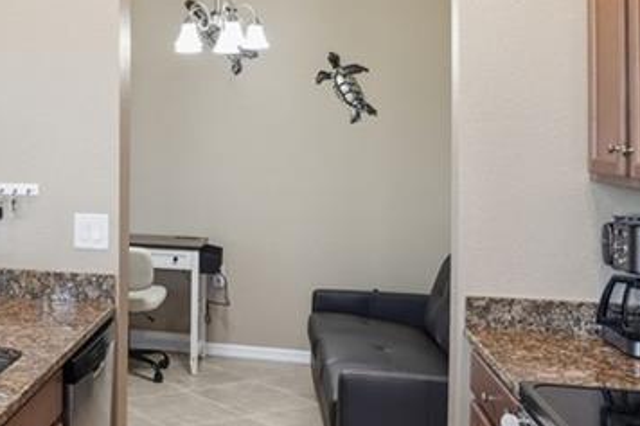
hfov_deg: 36.7
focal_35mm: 46
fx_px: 817
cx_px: -50
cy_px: 146
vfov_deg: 29.0
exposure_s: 1/20
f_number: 9
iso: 200
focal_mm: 16
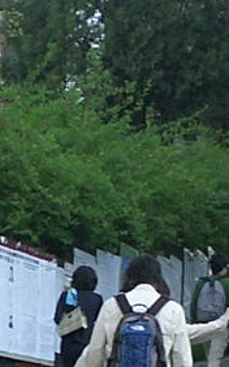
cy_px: 327
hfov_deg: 7.4
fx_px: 1779
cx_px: 48
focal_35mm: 178
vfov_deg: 11.7
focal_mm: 5.6
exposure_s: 1/250
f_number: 3.5
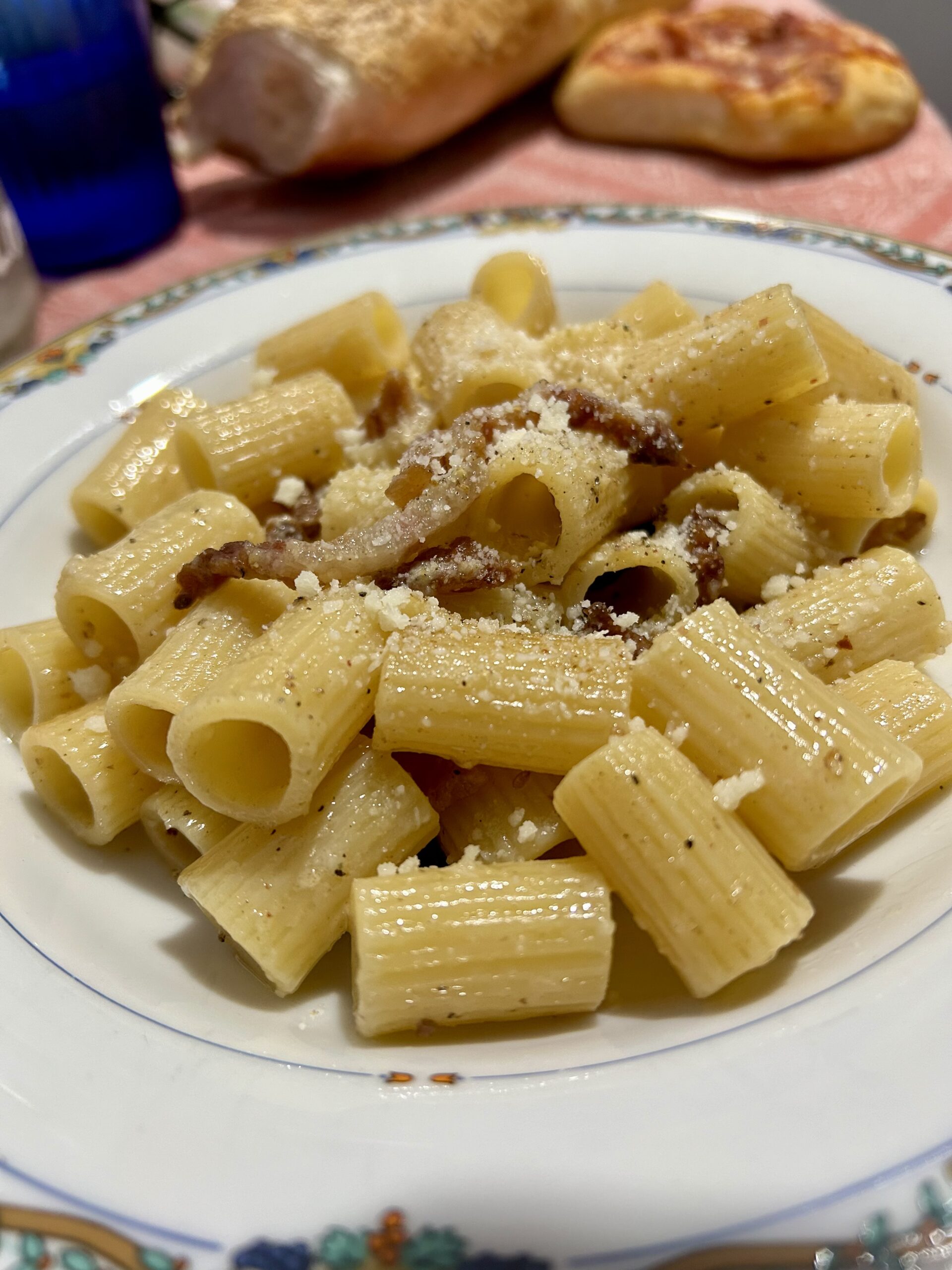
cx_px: 476
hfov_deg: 53.1
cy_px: 635
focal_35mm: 26
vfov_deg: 67.3
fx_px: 953
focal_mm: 5.7
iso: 200
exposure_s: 1/50
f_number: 1.5
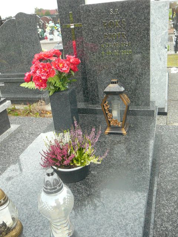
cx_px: 89
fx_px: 240
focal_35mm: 35
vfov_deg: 52.6
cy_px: 118
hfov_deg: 40.7
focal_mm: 5.2
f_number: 2.8
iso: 200
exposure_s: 1/15
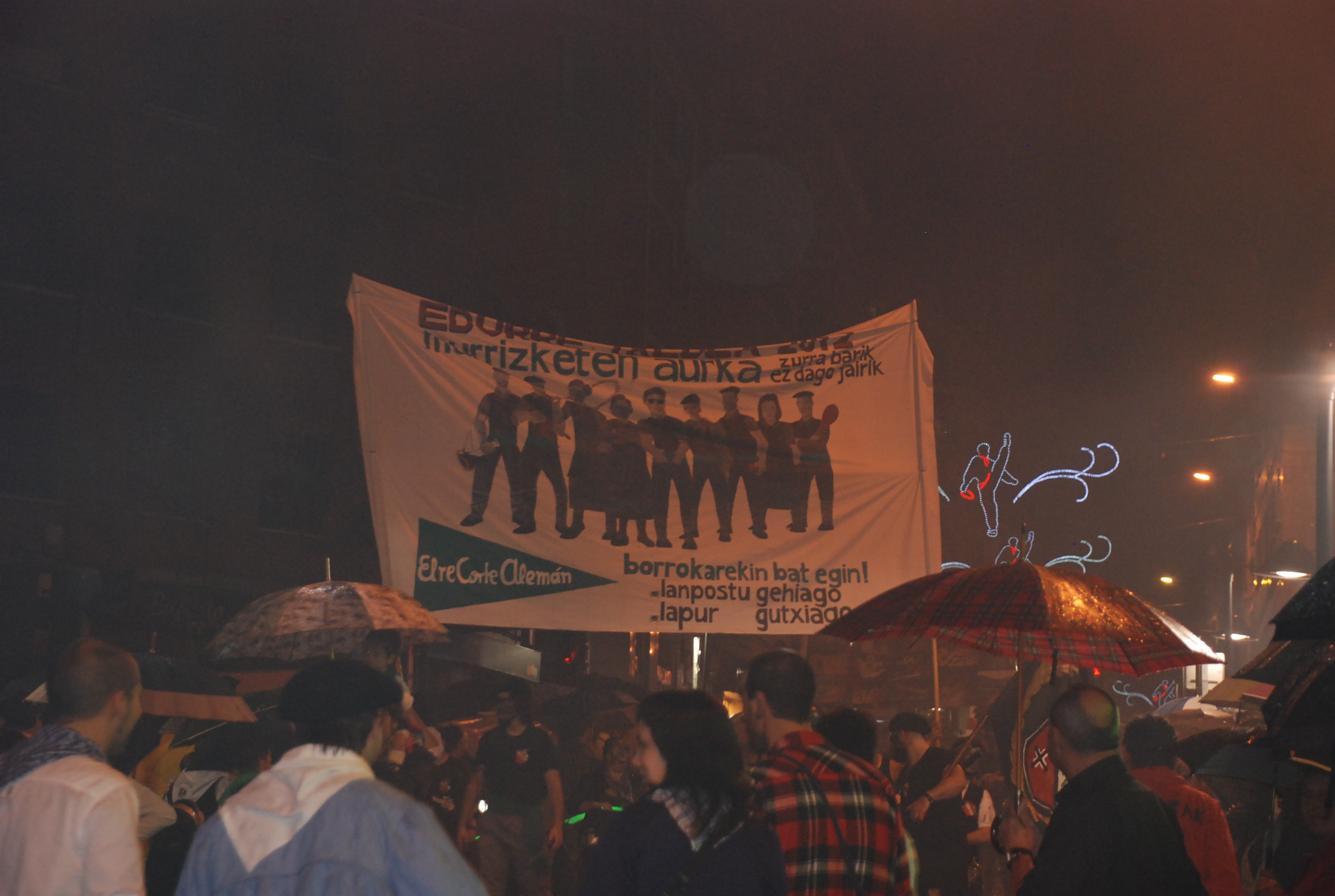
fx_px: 3233
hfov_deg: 23.3
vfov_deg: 15.8
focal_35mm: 87
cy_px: 448
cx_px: 668
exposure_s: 1/30
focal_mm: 58
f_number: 5.3
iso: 800
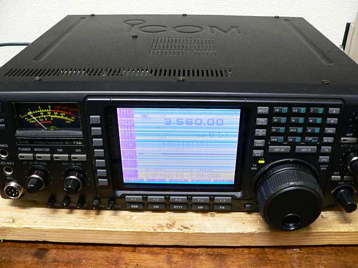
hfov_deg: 51.4
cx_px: 179
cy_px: 134
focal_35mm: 36
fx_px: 372
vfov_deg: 39.7
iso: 200
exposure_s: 1/4
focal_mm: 6
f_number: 2.8
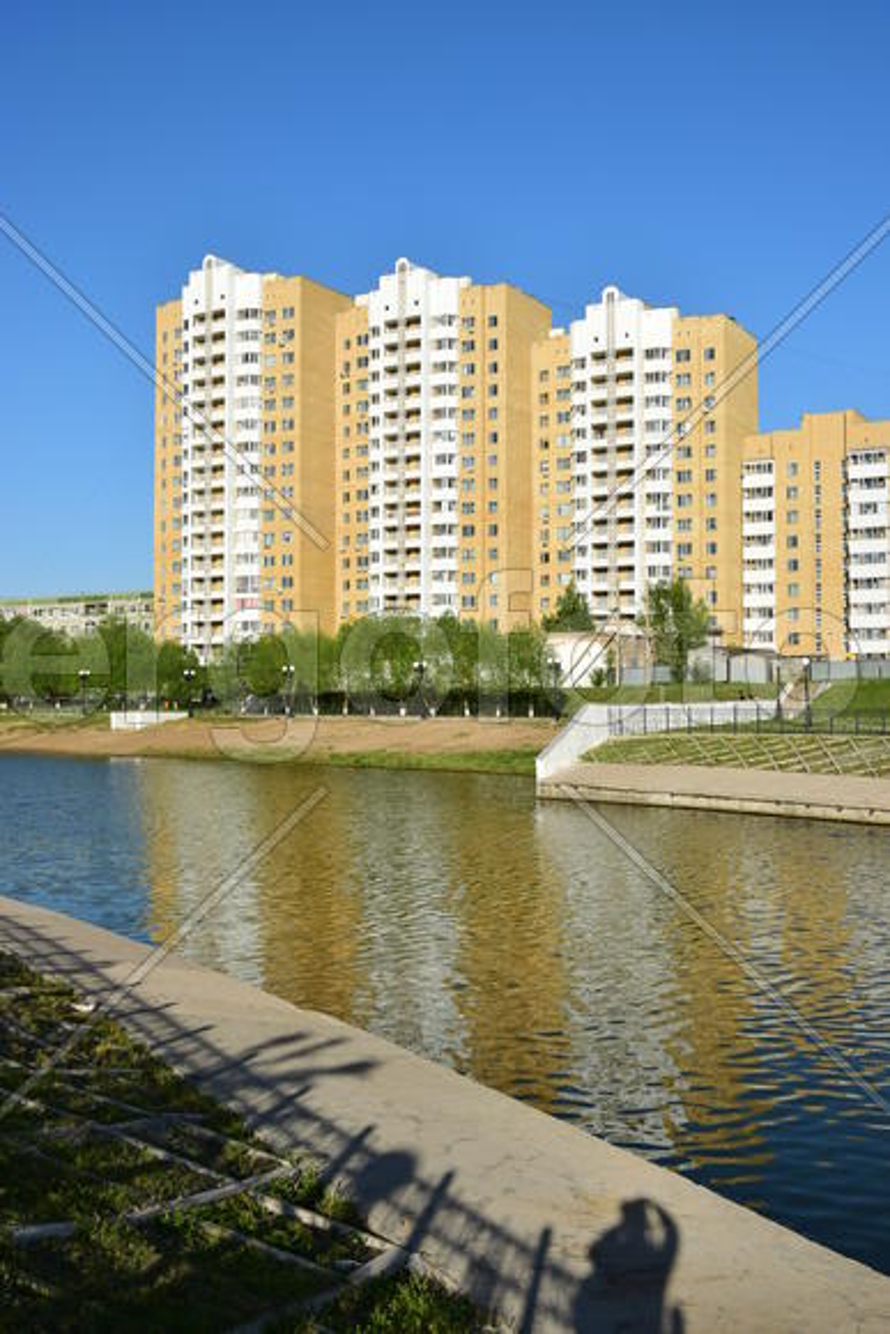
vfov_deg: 57.2
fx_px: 1223
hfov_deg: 40.0
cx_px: 445
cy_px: 667
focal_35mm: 33
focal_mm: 22
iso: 100
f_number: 9
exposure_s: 1/200
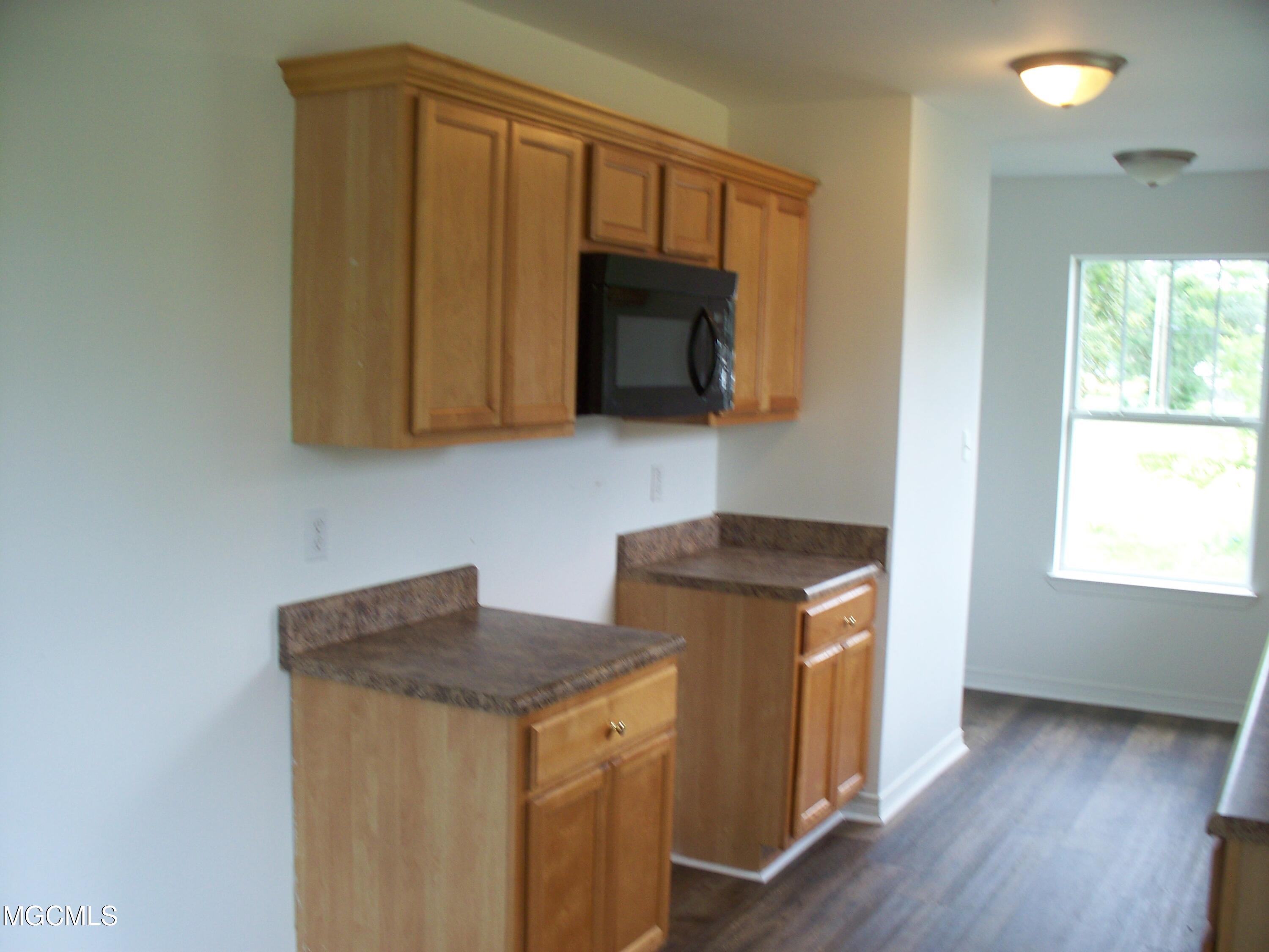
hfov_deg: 51.4
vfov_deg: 39.7
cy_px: 476
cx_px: 634
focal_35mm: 36
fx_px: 1320
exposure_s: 1/60
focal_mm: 7.54
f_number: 2.8
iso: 160
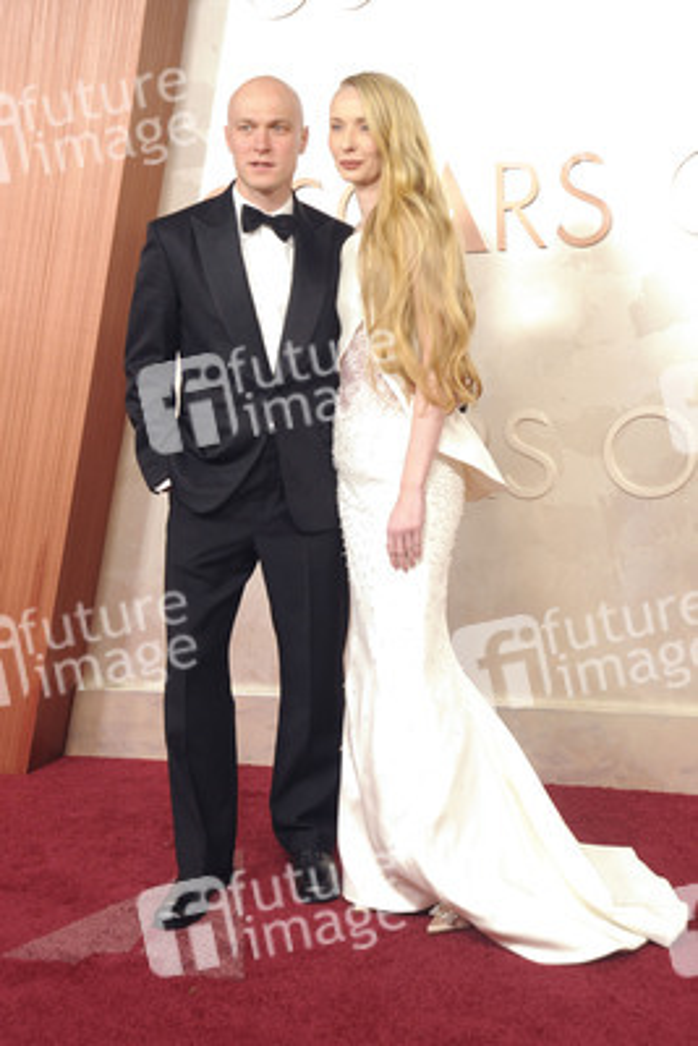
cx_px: 349
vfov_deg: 39.6
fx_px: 1453
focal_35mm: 50
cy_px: 523
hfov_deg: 27.0
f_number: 7.1
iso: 2500
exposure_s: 1/100
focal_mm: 50
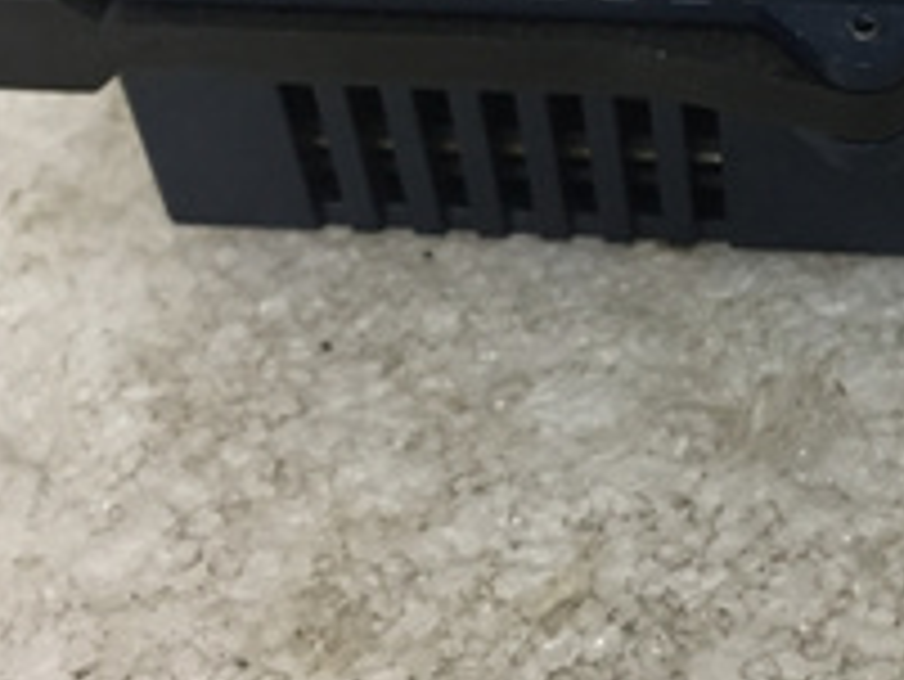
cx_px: 855
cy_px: 56
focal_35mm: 72
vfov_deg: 20.0
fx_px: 1881
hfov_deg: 25.9
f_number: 2.2
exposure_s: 1/33
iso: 160
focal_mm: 4.15
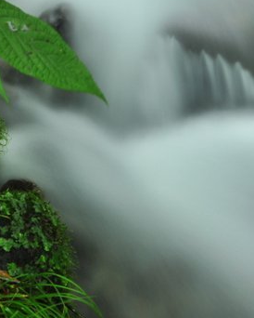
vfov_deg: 18.8
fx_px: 948
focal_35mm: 101
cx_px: 243
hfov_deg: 15.0
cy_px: 70
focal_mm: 24
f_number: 13
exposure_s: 10
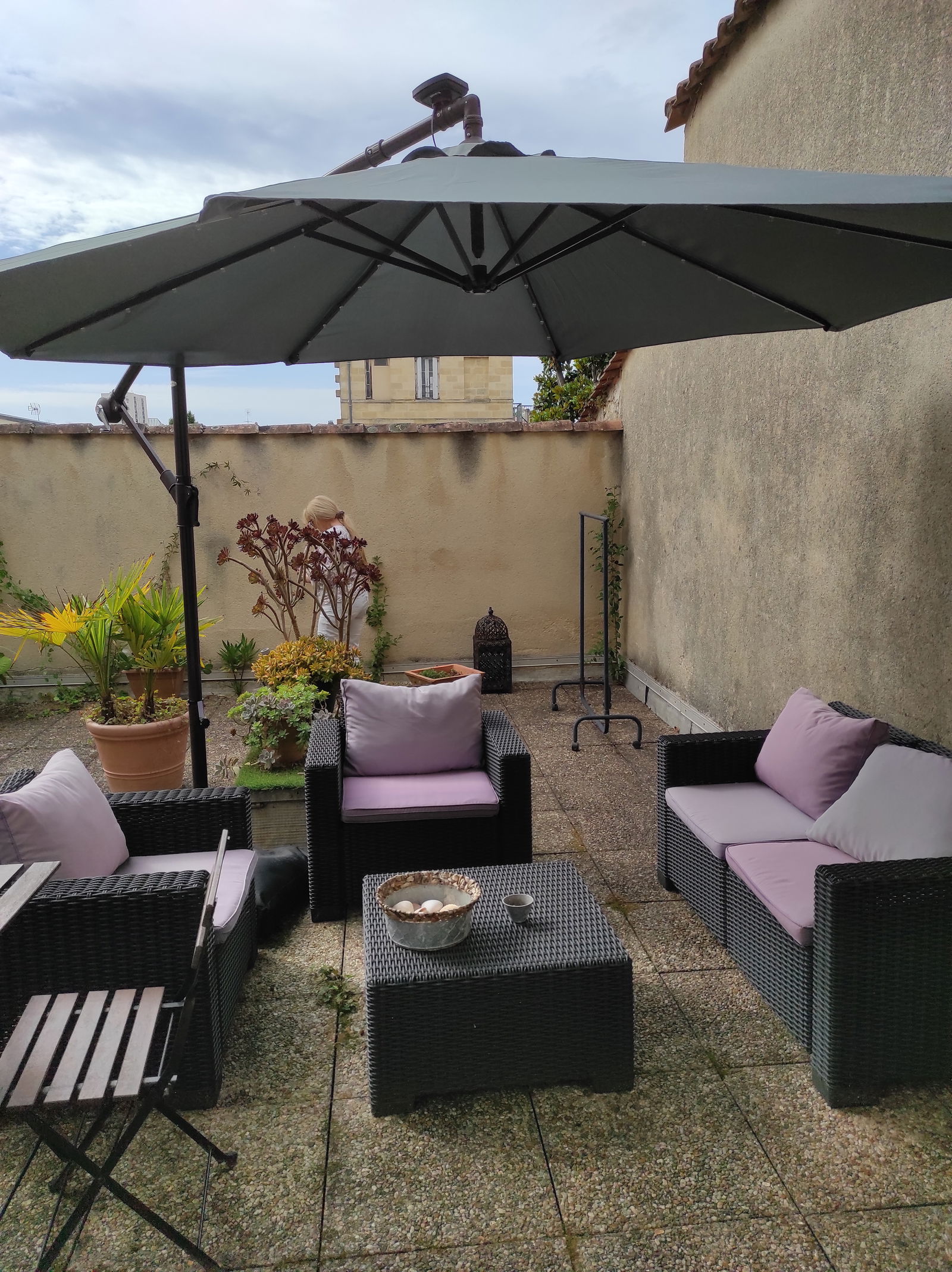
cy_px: 636
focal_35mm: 25
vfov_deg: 69.4
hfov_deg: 54.8
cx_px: 476
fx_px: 918
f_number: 1.89
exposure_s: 1/2467
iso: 100
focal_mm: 5.43
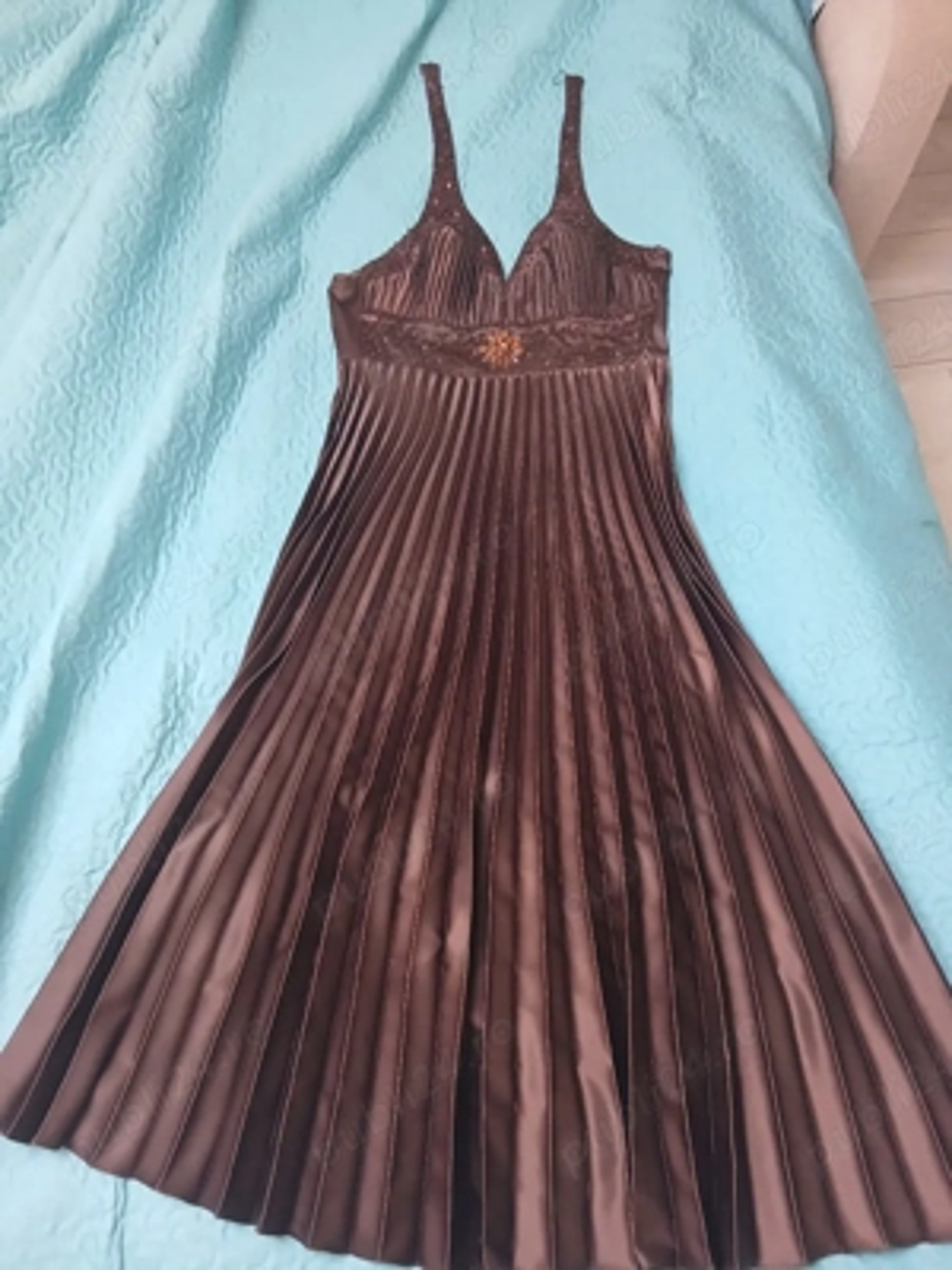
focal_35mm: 26
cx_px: 476
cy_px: 635
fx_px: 953
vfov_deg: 67.3
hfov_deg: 53.1
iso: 250
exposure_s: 1/33.3
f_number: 1.8
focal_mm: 3.98
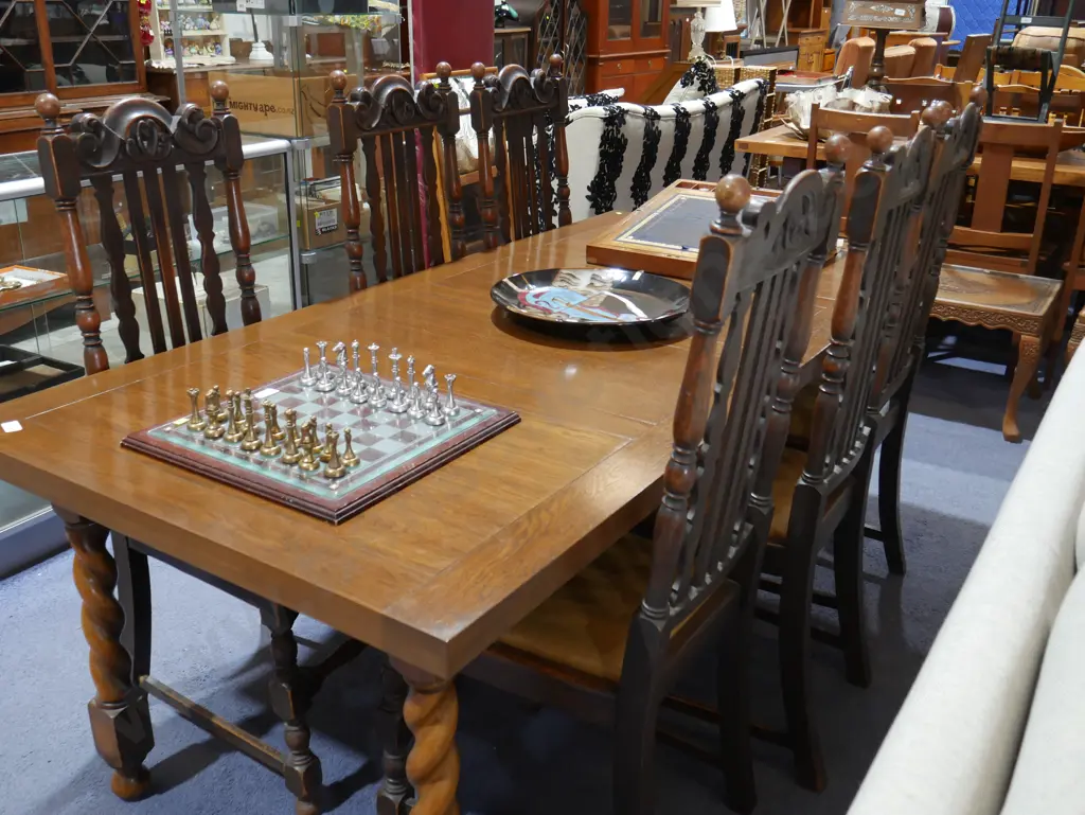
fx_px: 1066
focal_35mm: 34
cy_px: 408
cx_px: 542
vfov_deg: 41.8
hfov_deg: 53.9
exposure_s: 1/60
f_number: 4
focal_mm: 17
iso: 640
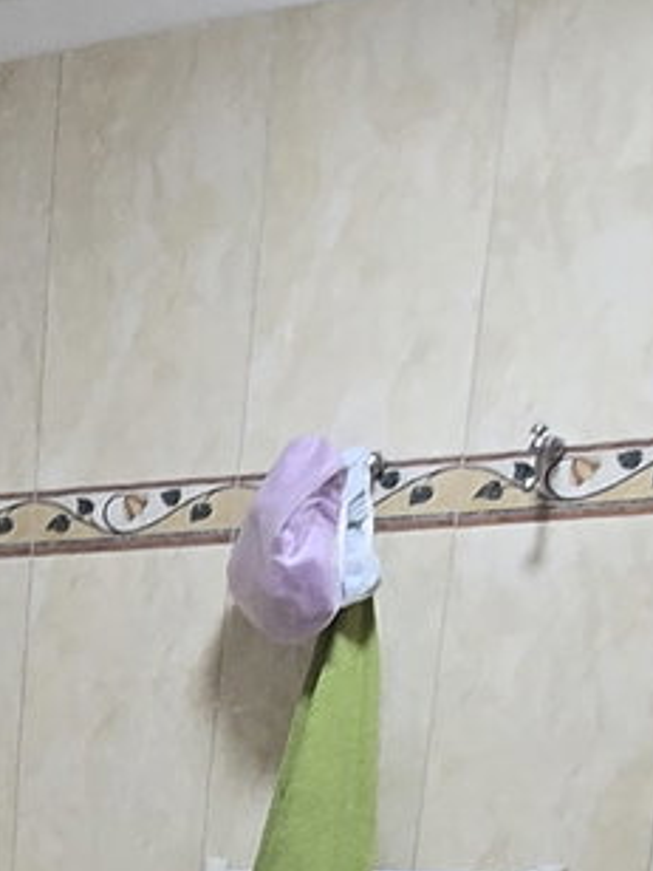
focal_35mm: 90
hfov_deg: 14.2
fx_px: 2264
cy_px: 1517
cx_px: -571
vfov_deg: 17.9
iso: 80
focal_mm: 1.7
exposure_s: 1/50
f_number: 2.2
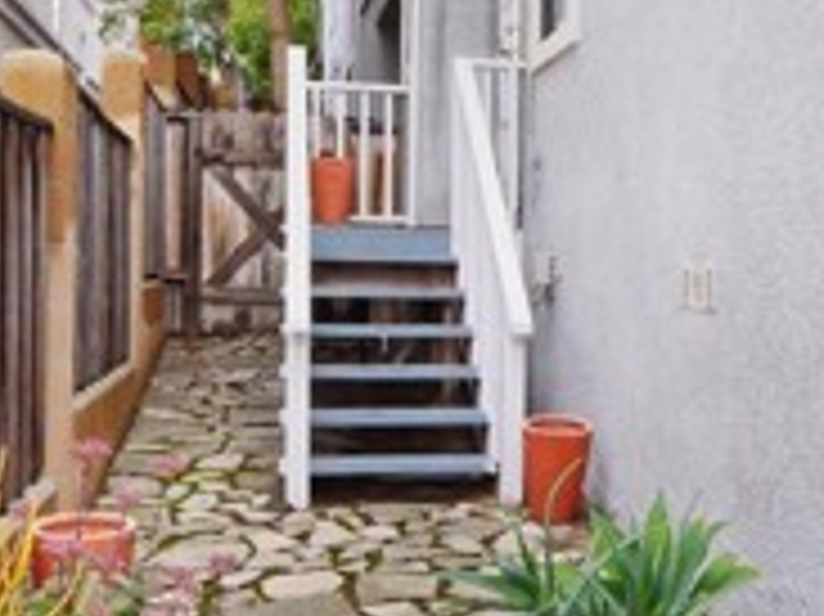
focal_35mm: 56
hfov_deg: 33.5
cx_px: 639
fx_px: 1332
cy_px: 279
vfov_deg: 26.1
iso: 1600
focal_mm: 8
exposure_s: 1/125
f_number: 11
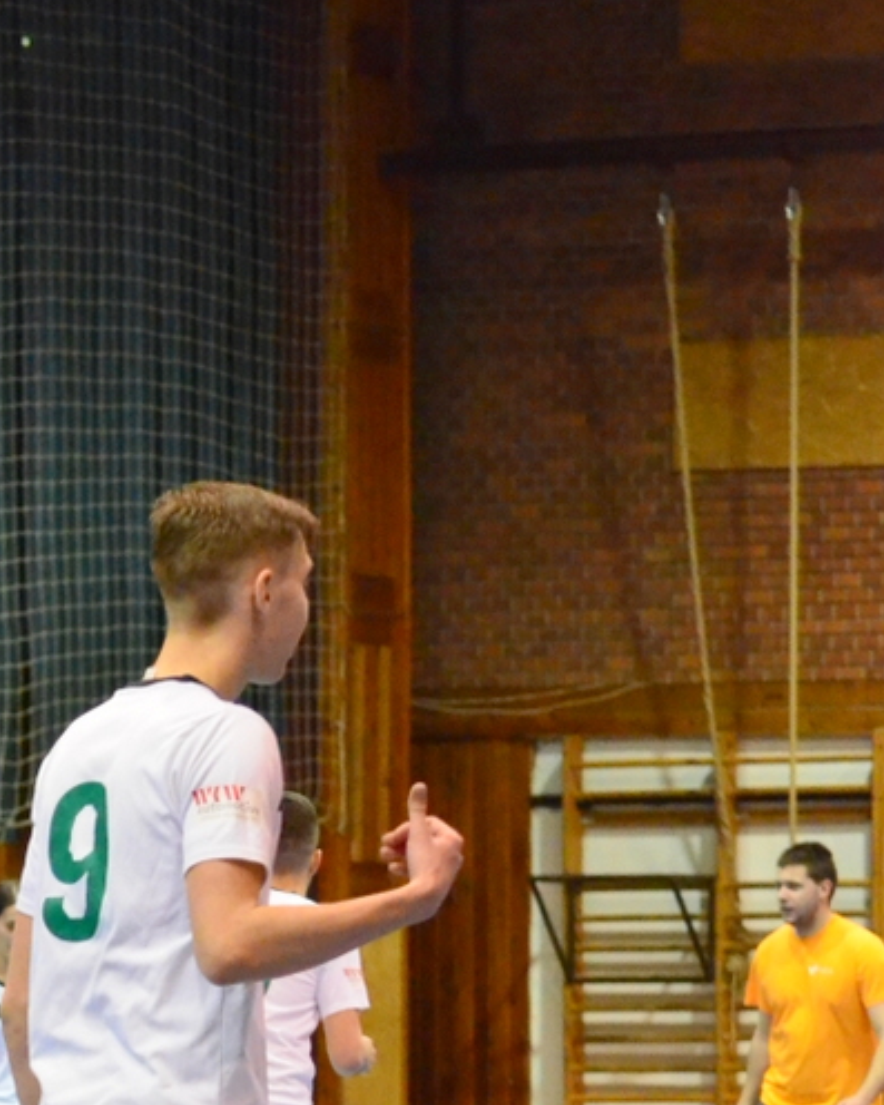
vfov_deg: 7.1
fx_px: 8893
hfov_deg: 5.7
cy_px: 1132
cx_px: 23
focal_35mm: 272
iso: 6400
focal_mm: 80
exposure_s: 1/500
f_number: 5
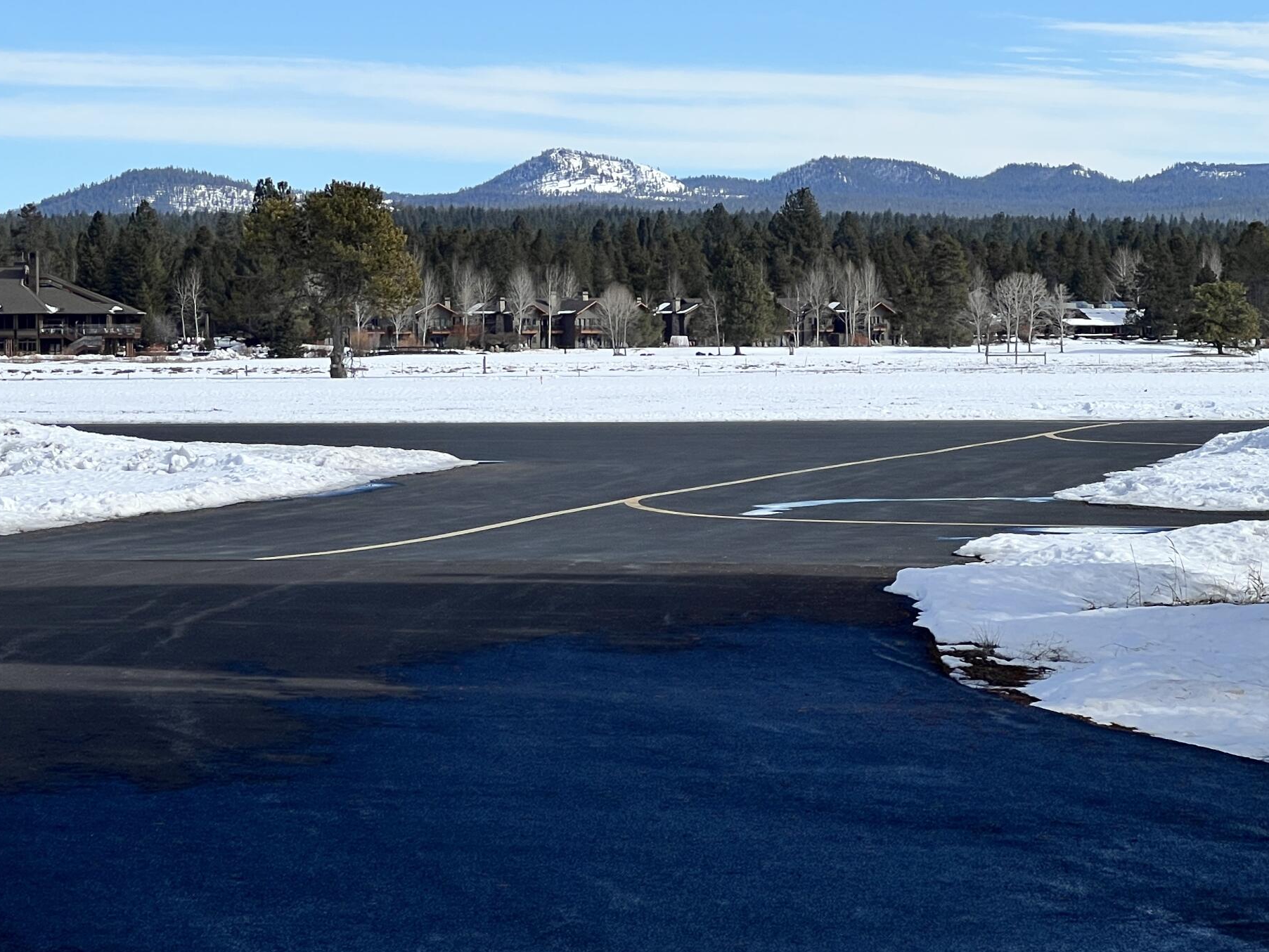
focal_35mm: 128
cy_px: 363
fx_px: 4693
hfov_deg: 15.4
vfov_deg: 11.6
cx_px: 417
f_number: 2.8
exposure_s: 1/1325
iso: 32
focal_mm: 9
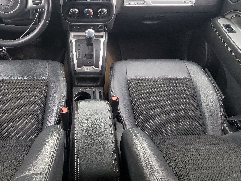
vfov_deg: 39.1
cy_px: 58
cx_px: 89
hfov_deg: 50.8
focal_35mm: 36
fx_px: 251
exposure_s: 1/60.2
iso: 58
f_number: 1.5
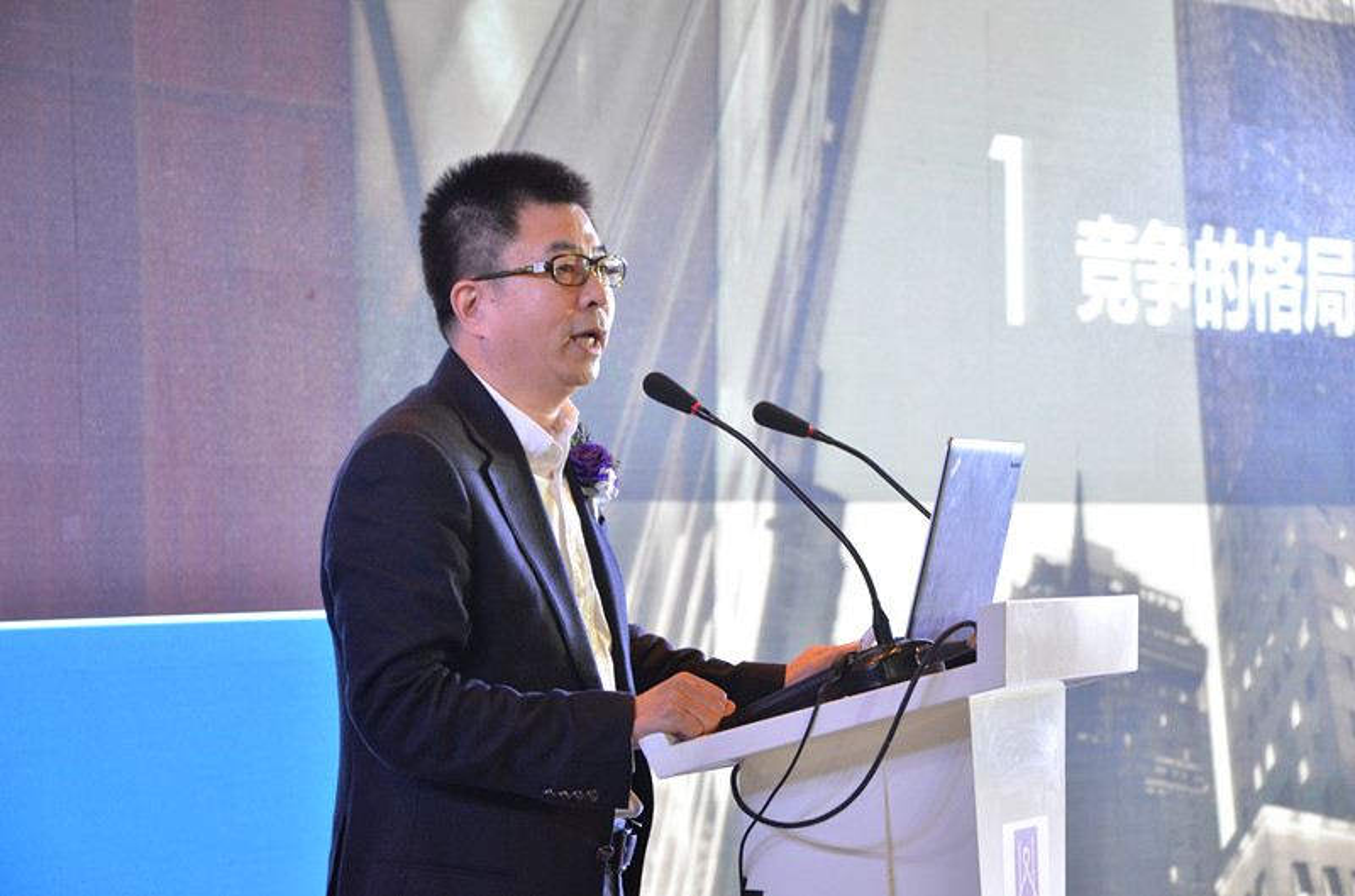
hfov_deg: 19.5
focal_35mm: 105
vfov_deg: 13.0
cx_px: 678
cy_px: 448
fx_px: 3942
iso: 1000
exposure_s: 1/40
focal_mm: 70
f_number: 5.3
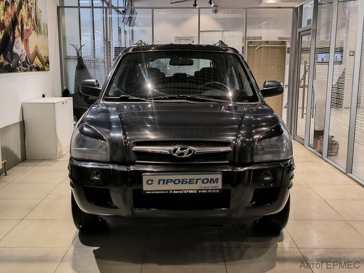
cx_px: 182
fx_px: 400
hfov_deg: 49.0
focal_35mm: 38
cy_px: 136
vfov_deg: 37.7
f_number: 1.9
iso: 200
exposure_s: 1/50
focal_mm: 6.92
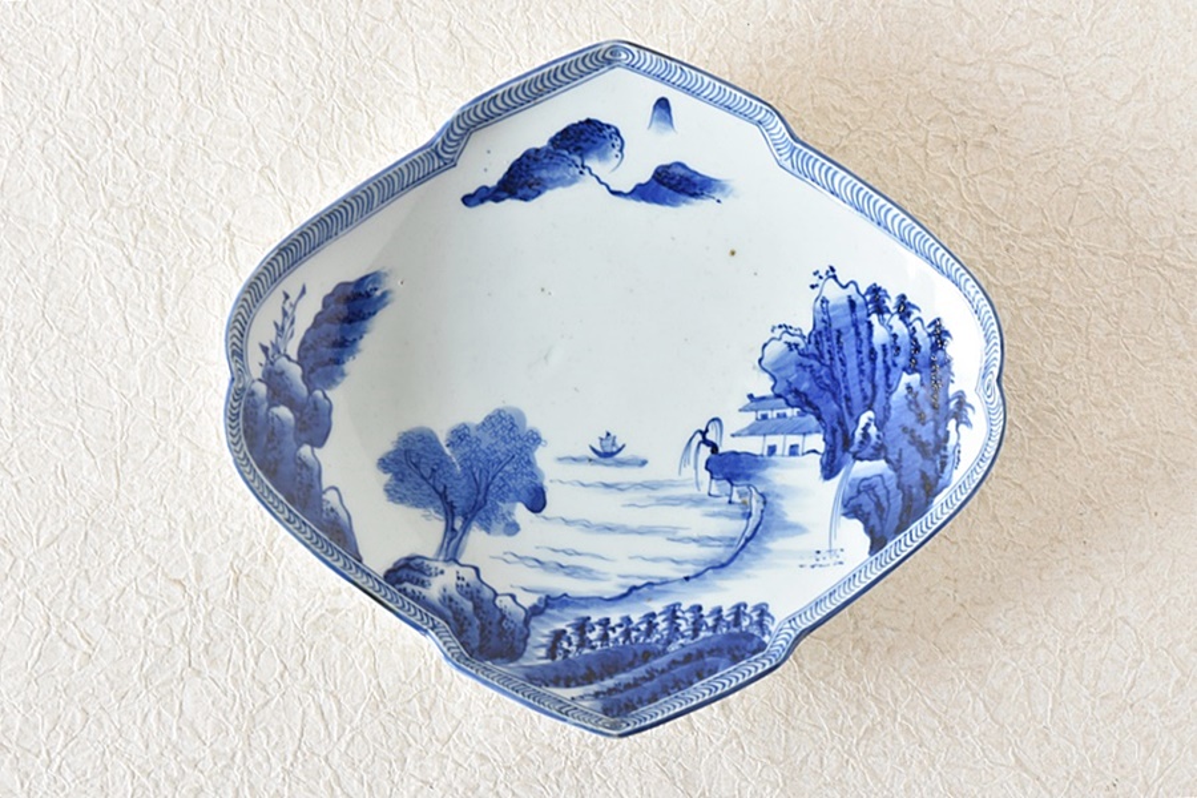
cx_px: 598
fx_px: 2743
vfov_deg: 16.6
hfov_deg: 24.6
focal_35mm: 82
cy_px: 399
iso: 400
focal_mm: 55
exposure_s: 1/6
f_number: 5.6
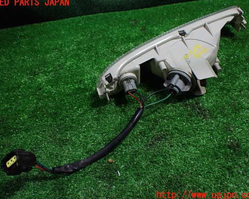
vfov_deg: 45.8
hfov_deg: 55.7
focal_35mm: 32
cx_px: 123
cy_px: 99
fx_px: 236
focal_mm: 5.4
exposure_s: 1/125
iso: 640
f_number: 2.3
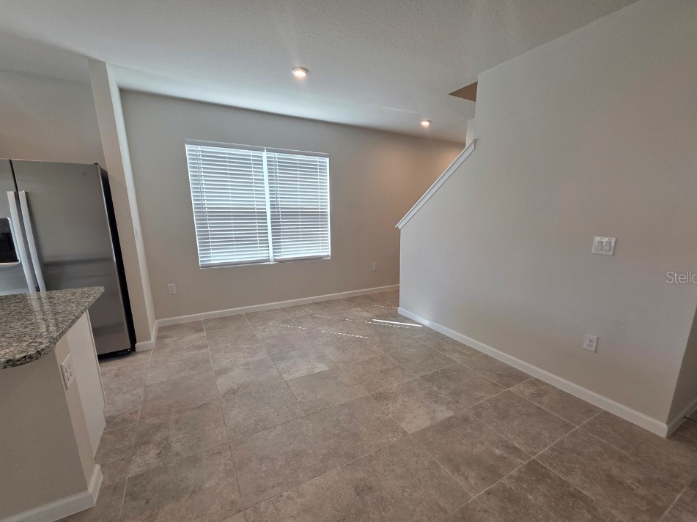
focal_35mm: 14
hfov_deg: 102.0
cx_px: 360
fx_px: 282
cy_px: 277
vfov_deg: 85.6
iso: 64
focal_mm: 2.2
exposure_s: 1/120
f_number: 1.9
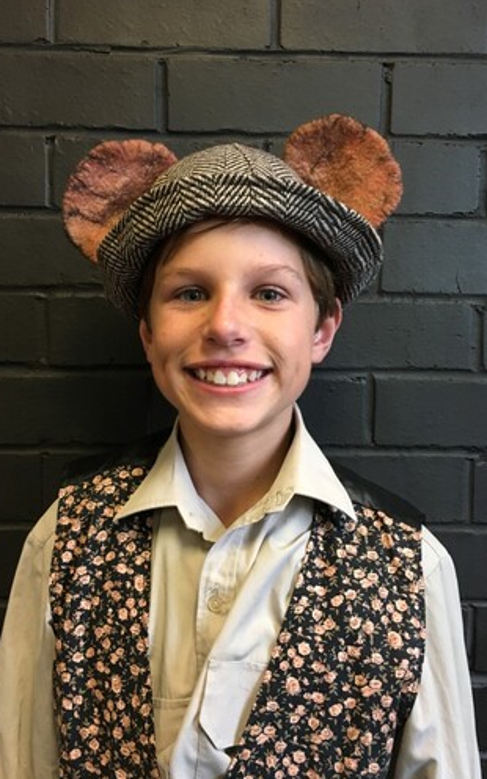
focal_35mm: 31
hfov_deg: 40.6
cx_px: 222
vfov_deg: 61.2
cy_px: 388
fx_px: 658
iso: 160
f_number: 2.2
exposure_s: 1/33
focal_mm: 4.15
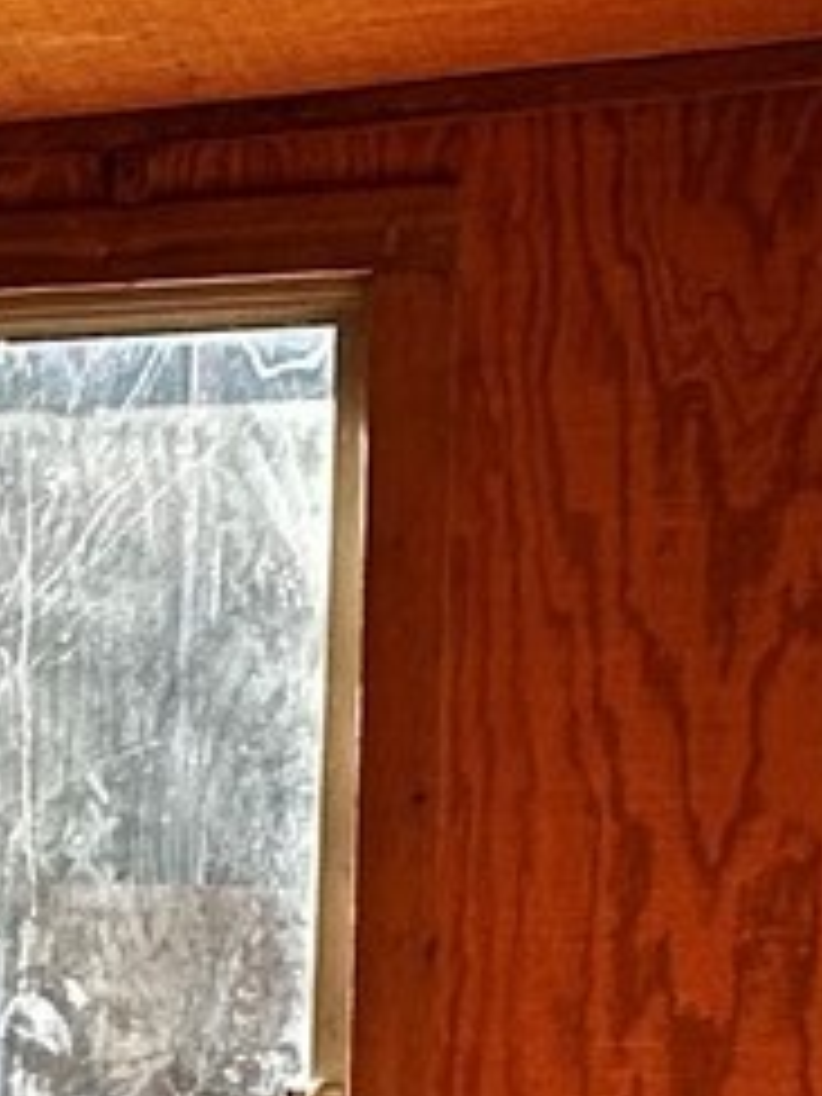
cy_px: 1060
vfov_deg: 17.5
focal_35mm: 110
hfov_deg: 11.4
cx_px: -1065
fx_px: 3483
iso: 40
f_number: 2.2
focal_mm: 2.22
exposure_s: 1/229
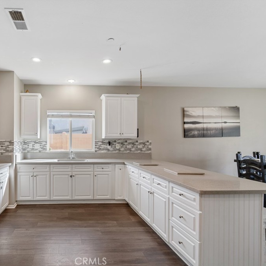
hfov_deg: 75.9
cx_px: 73
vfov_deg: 80.7
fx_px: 156
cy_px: 133
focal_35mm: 18
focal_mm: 14
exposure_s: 1/13
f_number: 9
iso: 320
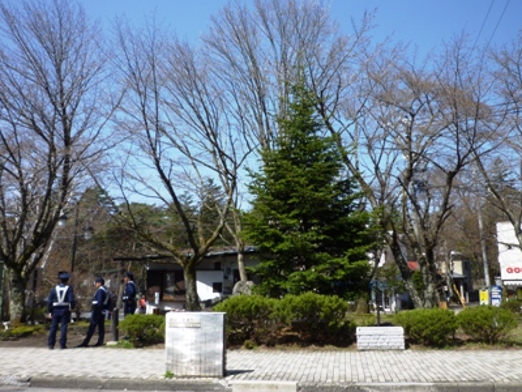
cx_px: 269
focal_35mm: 30
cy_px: 199
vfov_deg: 46.8
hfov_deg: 60.0
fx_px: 452
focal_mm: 4.4
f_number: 3.5
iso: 80
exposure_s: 1/500
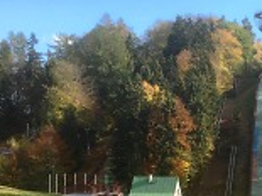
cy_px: 181
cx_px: 257
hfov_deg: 24.9
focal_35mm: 75
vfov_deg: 19.2
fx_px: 567
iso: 25
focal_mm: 4.15
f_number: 2.2
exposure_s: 1/827
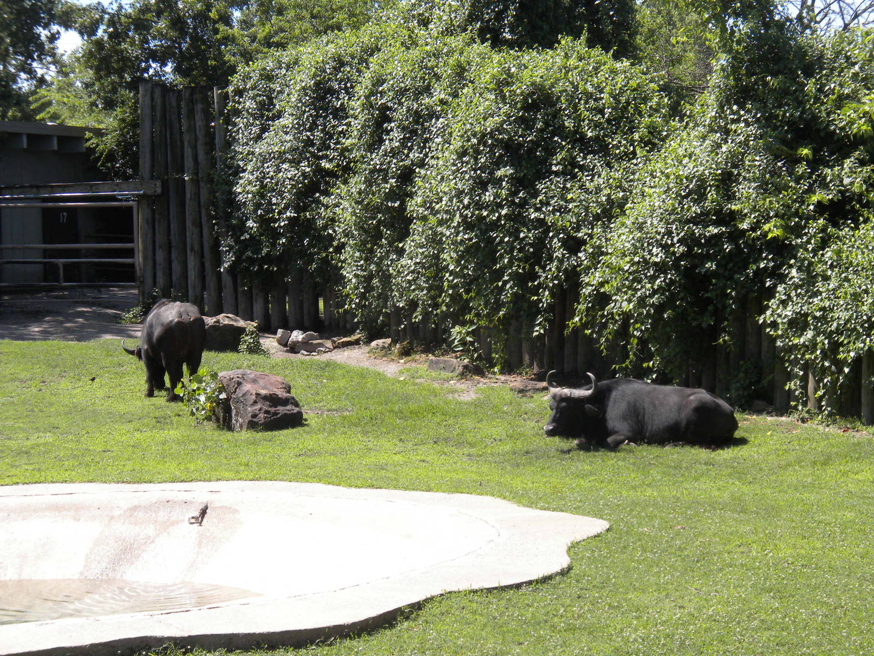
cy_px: 328
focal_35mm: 85
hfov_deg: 23.0
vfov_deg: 17.4
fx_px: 2146
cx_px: 437
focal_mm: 15
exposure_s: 1/316
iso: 90
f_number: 5.1
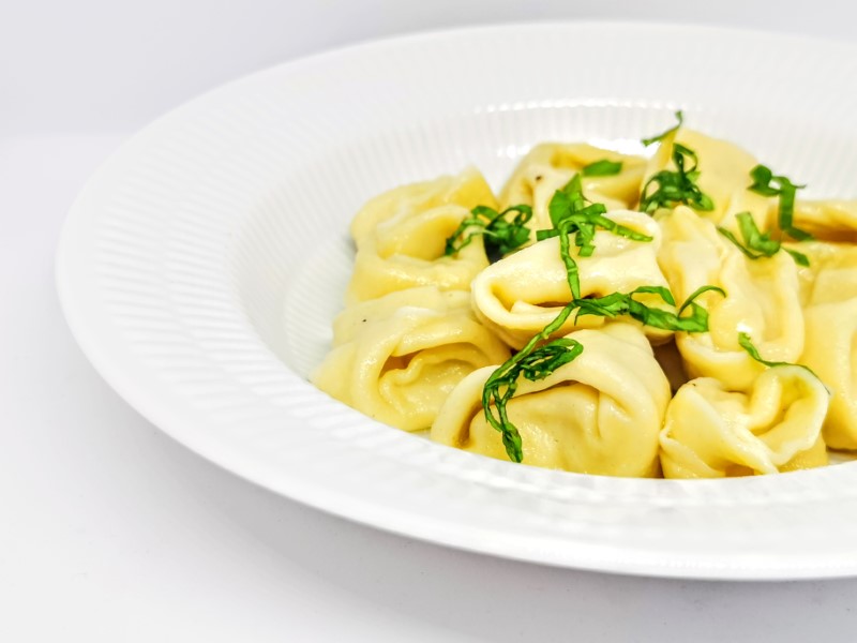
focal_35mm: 44
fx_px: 1089
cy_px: 322
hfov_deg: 42.9
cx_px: 428
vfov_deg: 32.9
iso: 160
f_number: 1.6
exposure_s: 1/100
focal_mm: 5.56
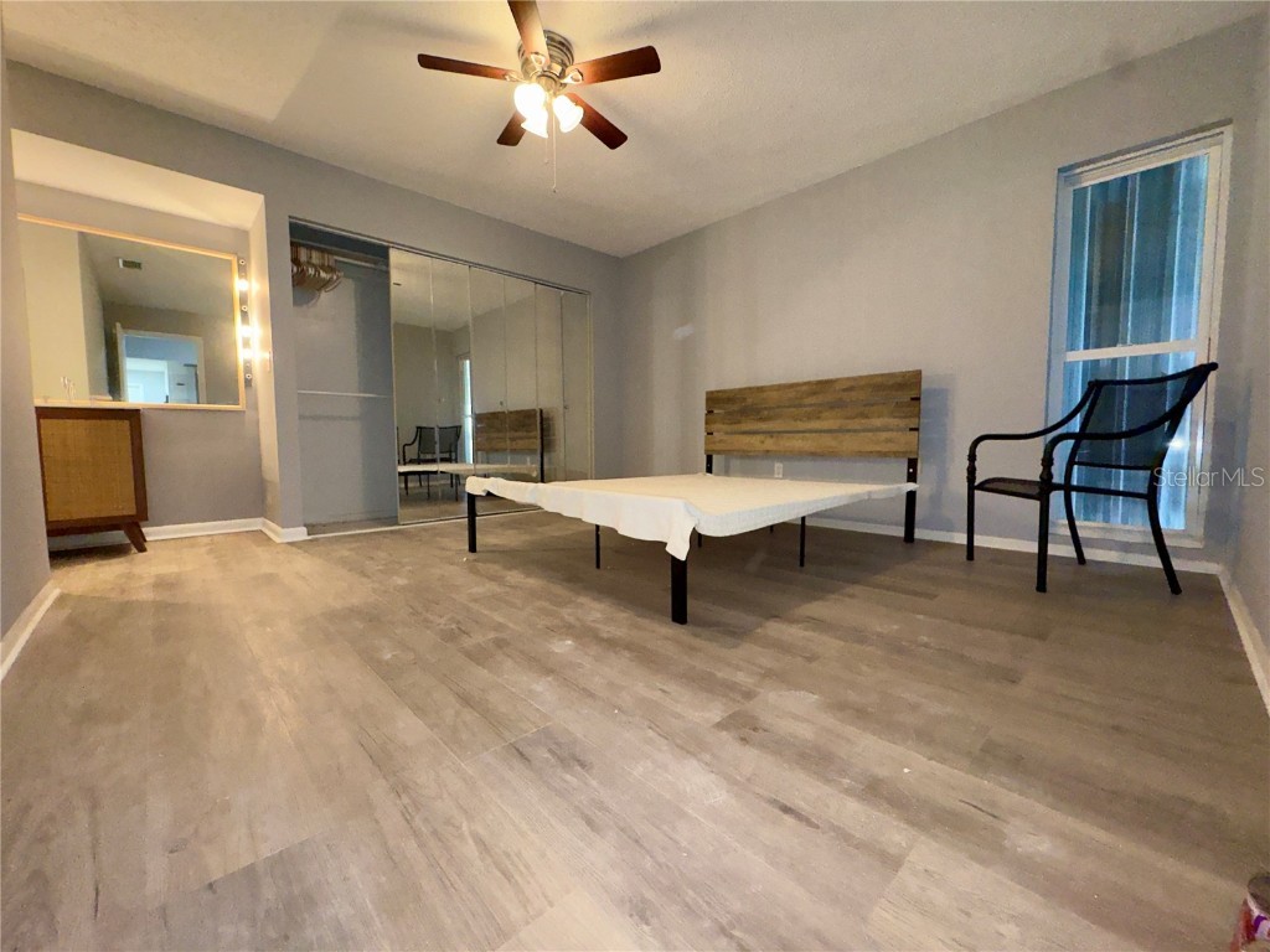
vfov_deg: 85.7
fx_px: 514
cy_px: 476
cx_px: 635
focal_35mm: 14
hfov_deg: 102.1
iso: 1000
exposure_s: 1/60
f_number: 2.2
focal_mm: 2.22
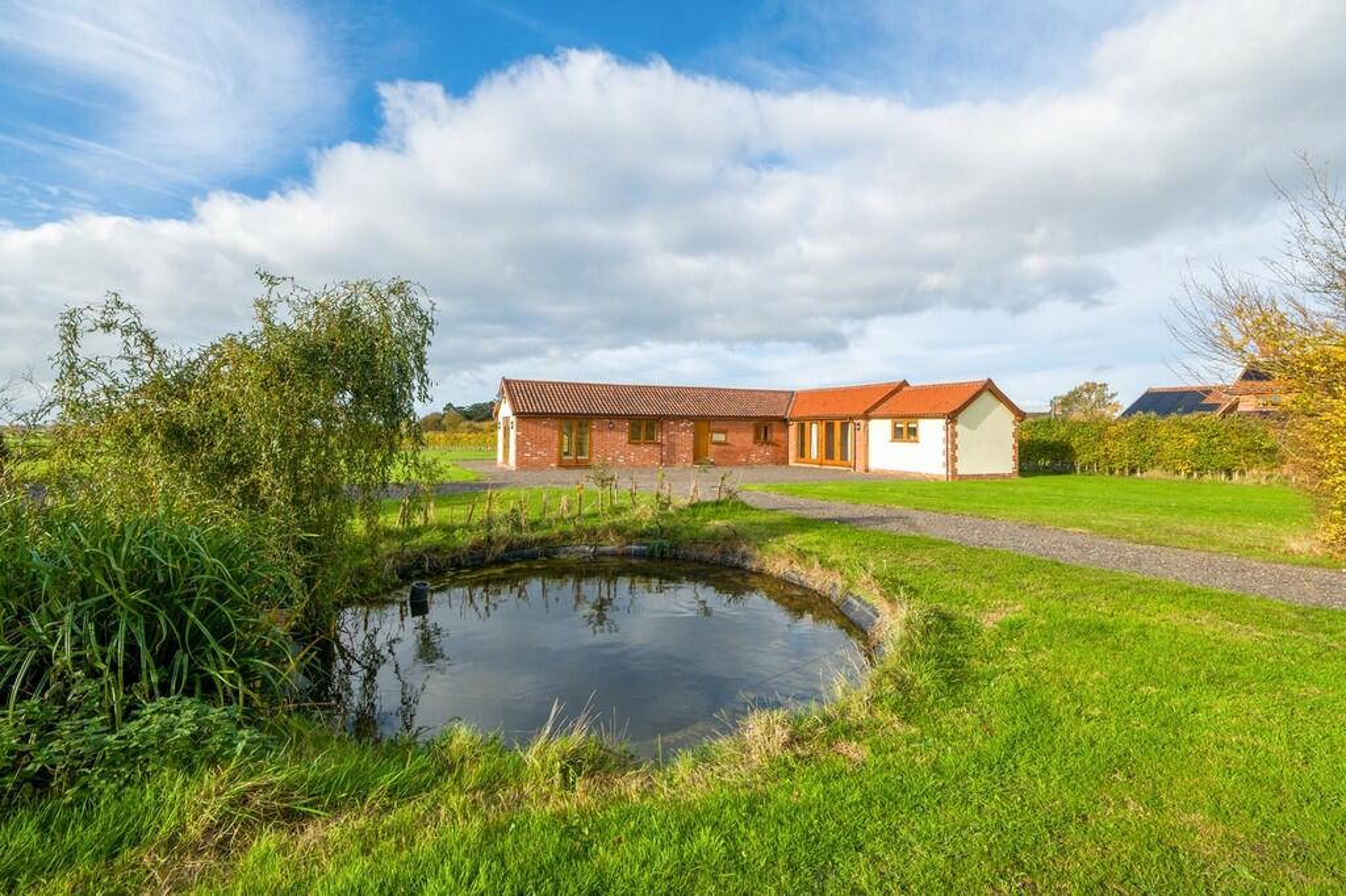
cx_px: 673
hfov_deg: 100.4
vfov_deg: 77.3
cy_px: 448
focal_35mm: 15
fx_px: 561
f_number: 9
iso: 160
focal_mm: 10.3
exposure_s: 1/125
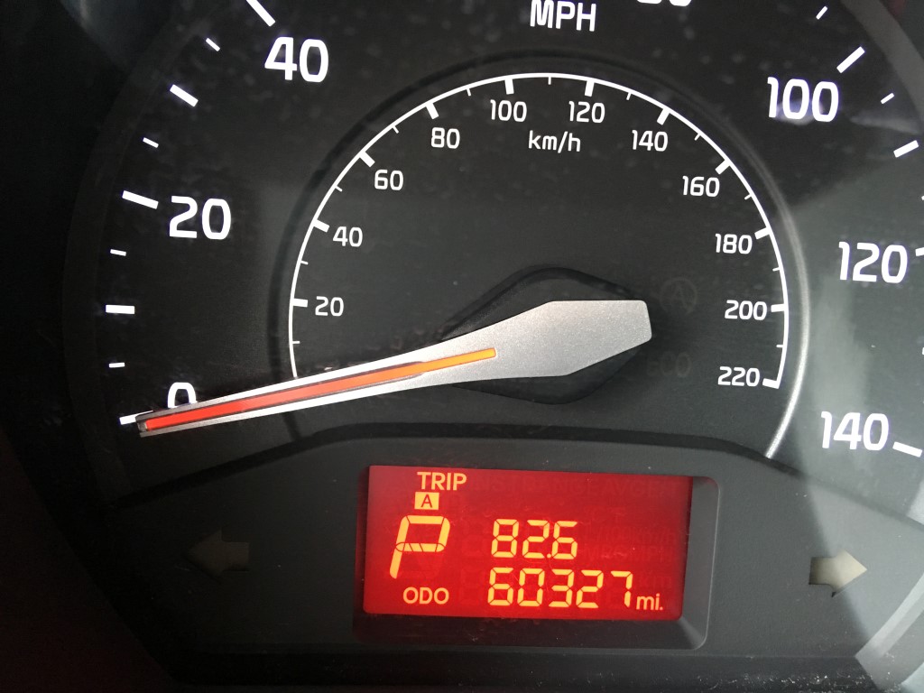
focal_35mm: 29
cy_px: 346
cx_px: 462
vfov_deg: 48.2
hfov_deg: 61.7
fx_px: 774
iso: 160
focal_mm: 4.15
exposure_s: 1/30
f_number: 2.2
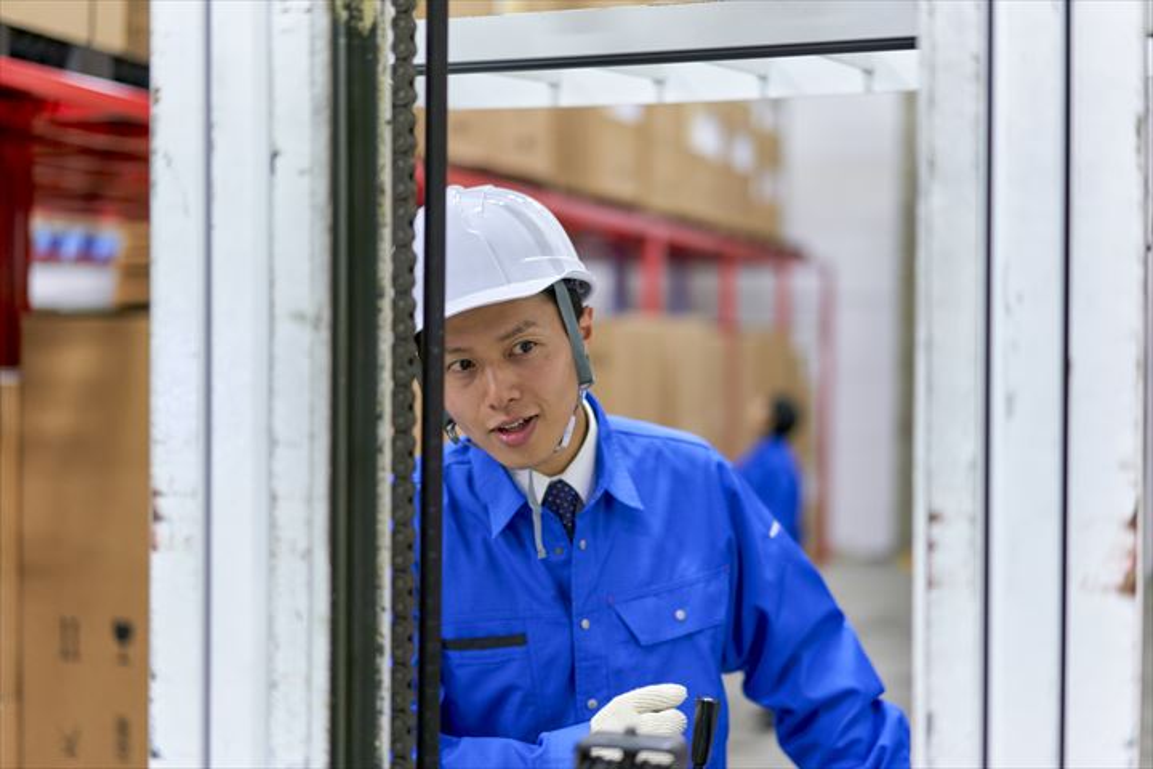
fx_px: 1761
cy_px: 384
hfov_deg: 36.2
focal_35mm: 55
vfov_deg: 24.6
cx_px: 576
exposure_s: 1/125
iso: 800
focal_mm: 55
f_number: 1.8
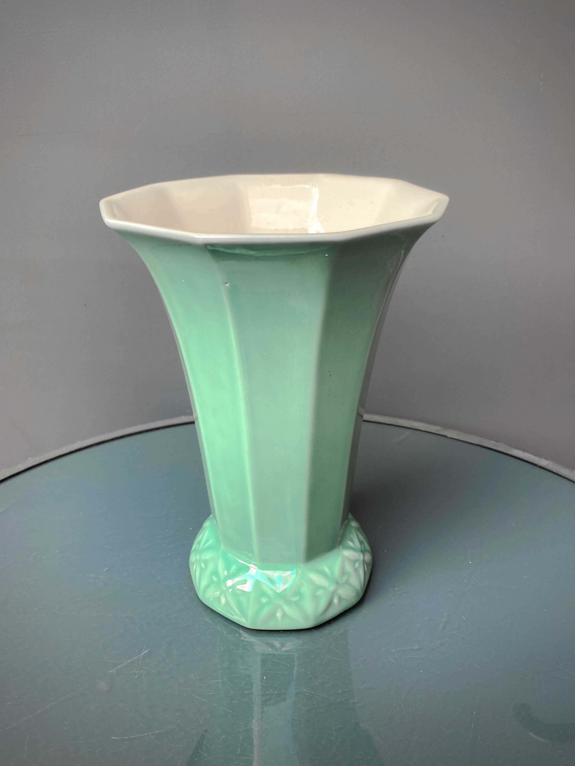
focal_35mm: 29
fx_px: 642
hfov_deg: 48.2
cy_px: 382
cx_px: 282
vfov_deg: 61.7
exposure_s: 1/121
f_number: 1.8
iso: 50
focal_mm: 3.99
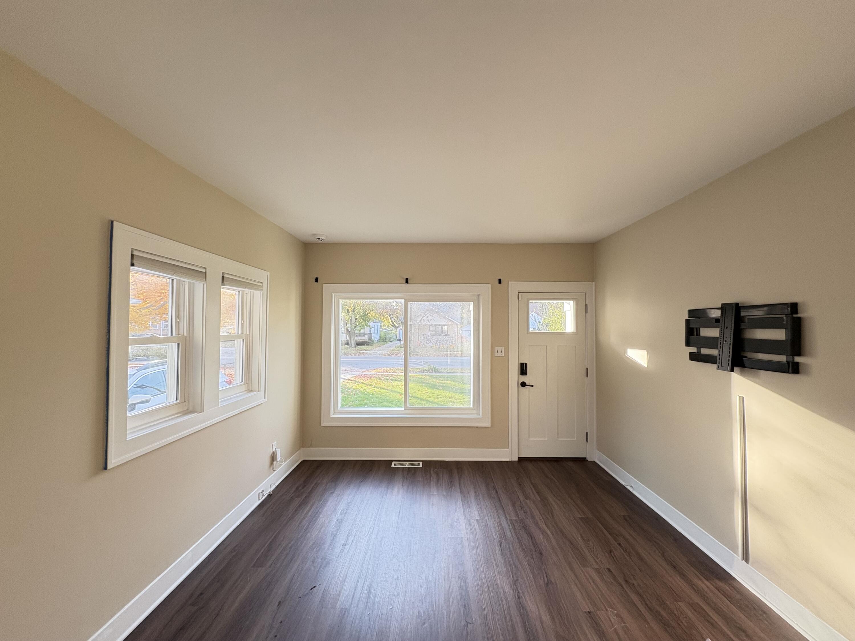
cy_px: 320
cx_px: 428
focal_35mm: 14
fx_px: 346
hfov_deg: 102.1
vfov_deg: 85.7
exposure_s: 1/96
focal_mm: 2.22
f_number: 2.2
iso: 200
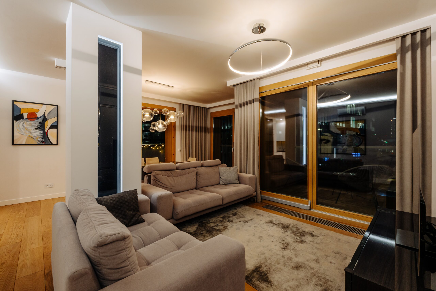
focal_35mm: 15
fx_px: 182
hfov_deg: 100.4
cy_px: 146
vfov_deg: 77.3
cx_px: 218
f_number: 8
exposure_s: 1/2
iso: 200
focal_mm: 10
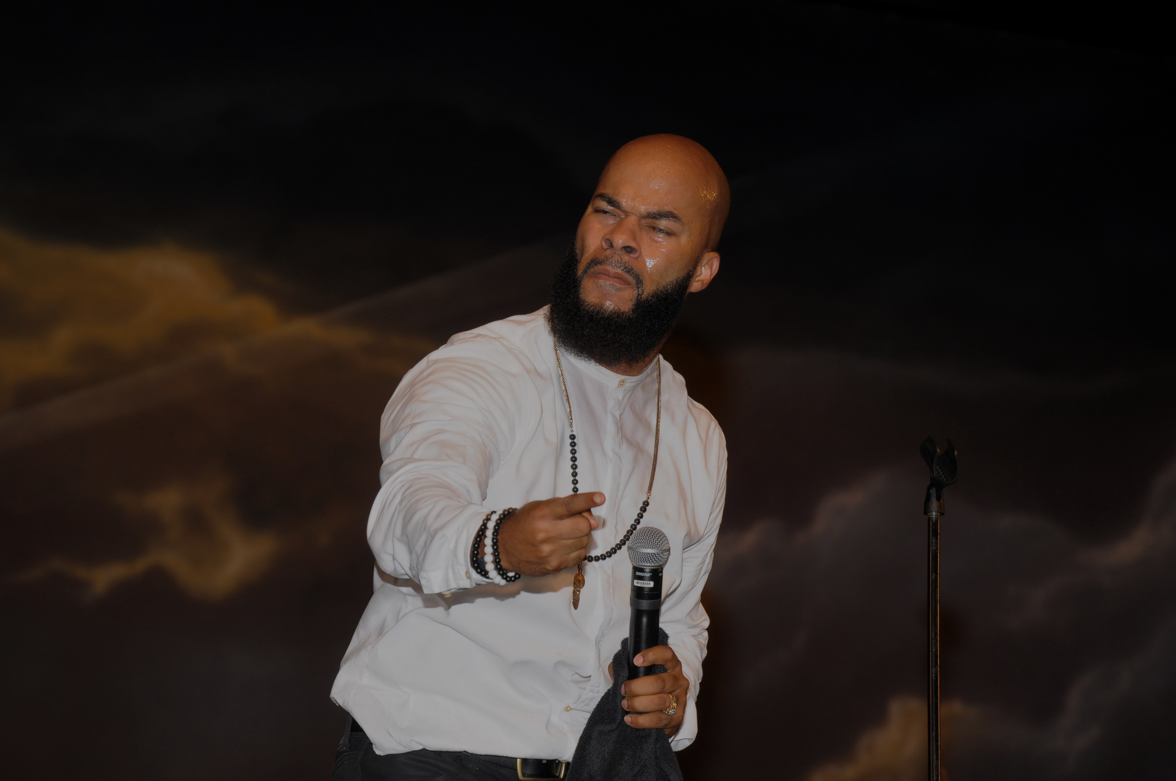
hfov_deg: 12.2
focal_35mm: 168
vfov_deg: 8.2
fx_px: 5481
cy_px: 390
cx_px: 588
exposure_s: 1/100
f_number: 8
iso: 320
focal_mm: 112
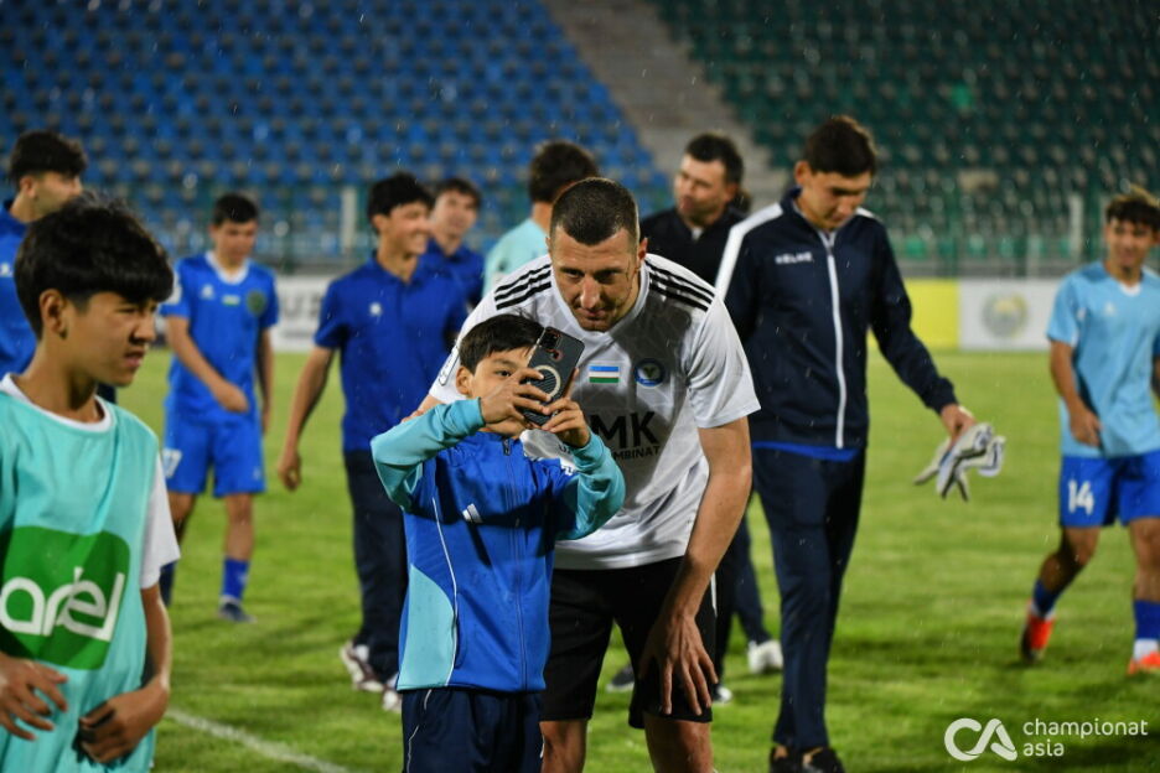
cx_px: 580
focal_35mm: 165
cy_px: 386
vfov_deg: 8.3
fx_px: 5316
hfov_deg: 12.5
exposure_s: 1/500
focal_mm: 165
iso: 3200
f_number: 5
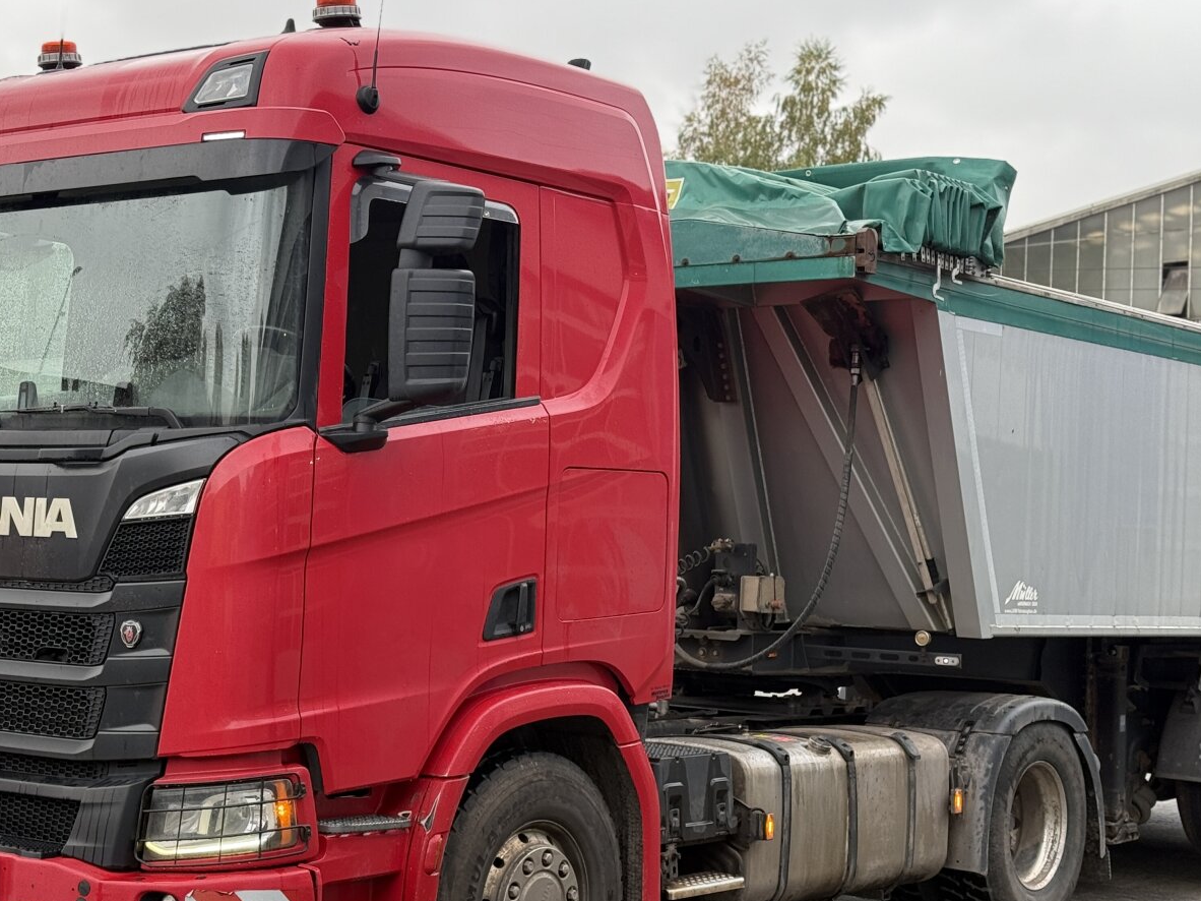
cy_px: 493
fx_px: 2255
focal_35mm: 65
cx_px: 418
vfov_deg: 22.6
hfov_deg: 29.7
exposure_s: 1/121
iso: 50
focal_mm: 6.76
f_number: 1.78
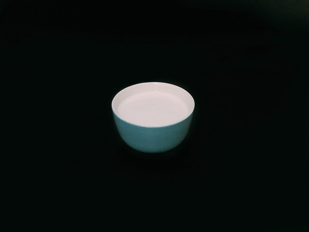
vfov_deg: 48.2
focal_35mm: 29
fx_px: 259
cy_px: 116
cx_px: 154
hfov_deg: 61.7
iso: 100
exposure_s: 1/10
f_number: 2.2
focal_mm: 4.15
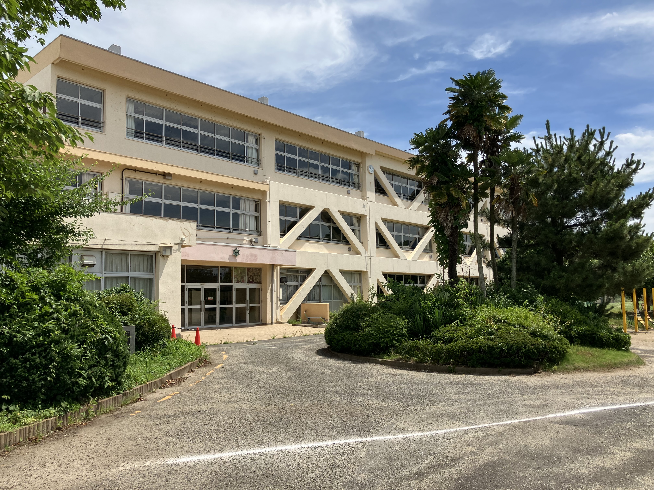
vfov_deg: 49.7
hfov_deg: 63.4
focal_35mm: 28
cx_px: 327
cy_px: 245
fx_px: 529
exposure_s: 1/2558
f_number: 1.8
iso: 32
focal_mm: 3.99
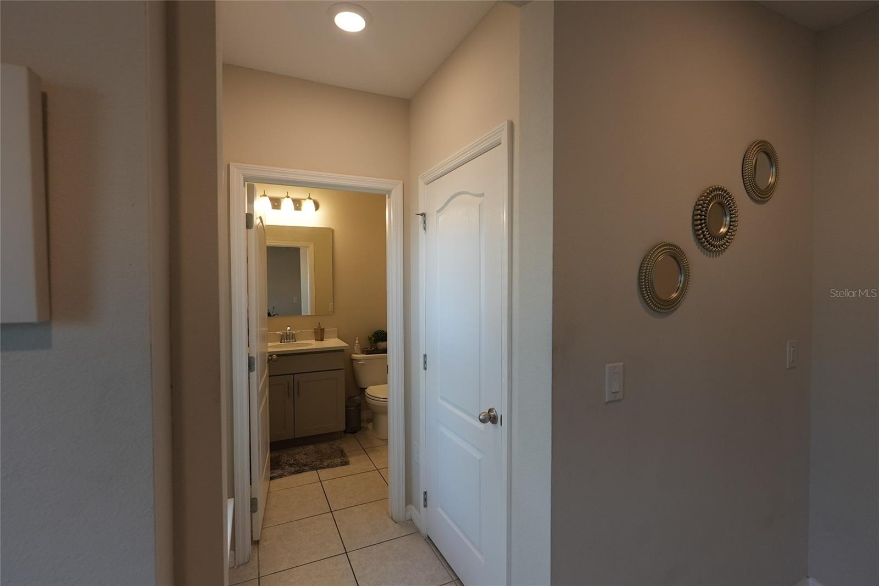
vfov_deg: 73.8
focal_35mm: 16
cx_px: 440
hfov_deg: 96.7
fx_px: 391
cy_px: 293
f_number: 4
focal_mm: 11
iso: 500
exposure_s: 1/160
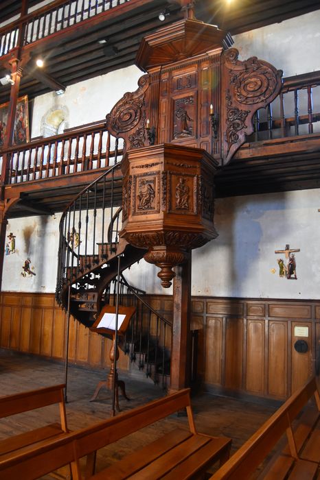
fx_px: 360
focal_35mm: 27
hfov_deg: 47.9
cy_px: 240
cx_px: 160
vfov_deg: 67.4
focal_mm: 18
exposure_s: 1/60
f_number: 3.5
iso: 2000
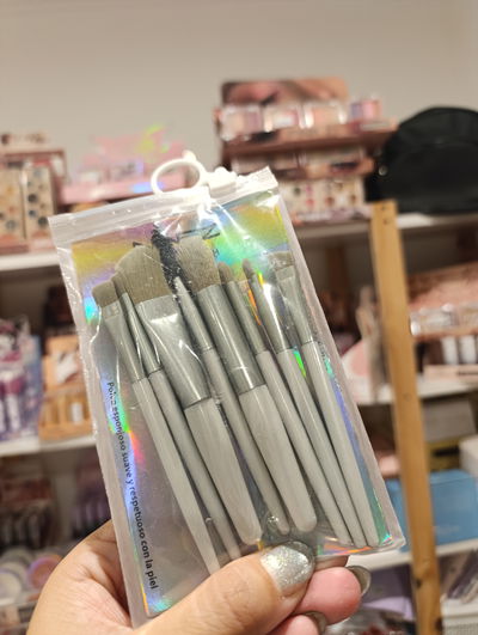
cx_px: 239
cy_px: 318
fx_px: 422
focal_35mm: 23
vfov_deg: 73.8
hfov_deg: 59.0
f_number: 1.6
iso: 800
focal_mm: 6.14
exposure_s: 1/50
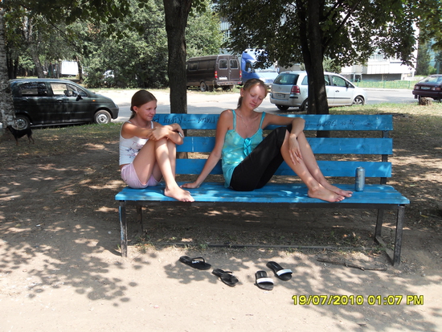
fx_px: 447
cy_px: 166
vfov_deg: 40.7
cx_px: 221
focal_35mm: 35
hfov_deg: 52.6
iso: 80
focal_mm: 6.3
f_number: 3.5
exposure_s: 1/250
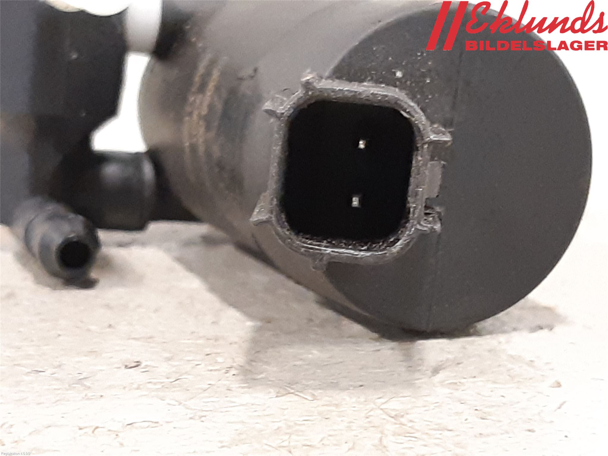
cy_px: 228
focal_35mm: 26
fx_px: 457
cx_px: 304
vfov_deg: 53.1
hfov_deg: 67.3
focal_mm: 3.93
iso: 320
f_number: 1.7
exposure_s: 1/25
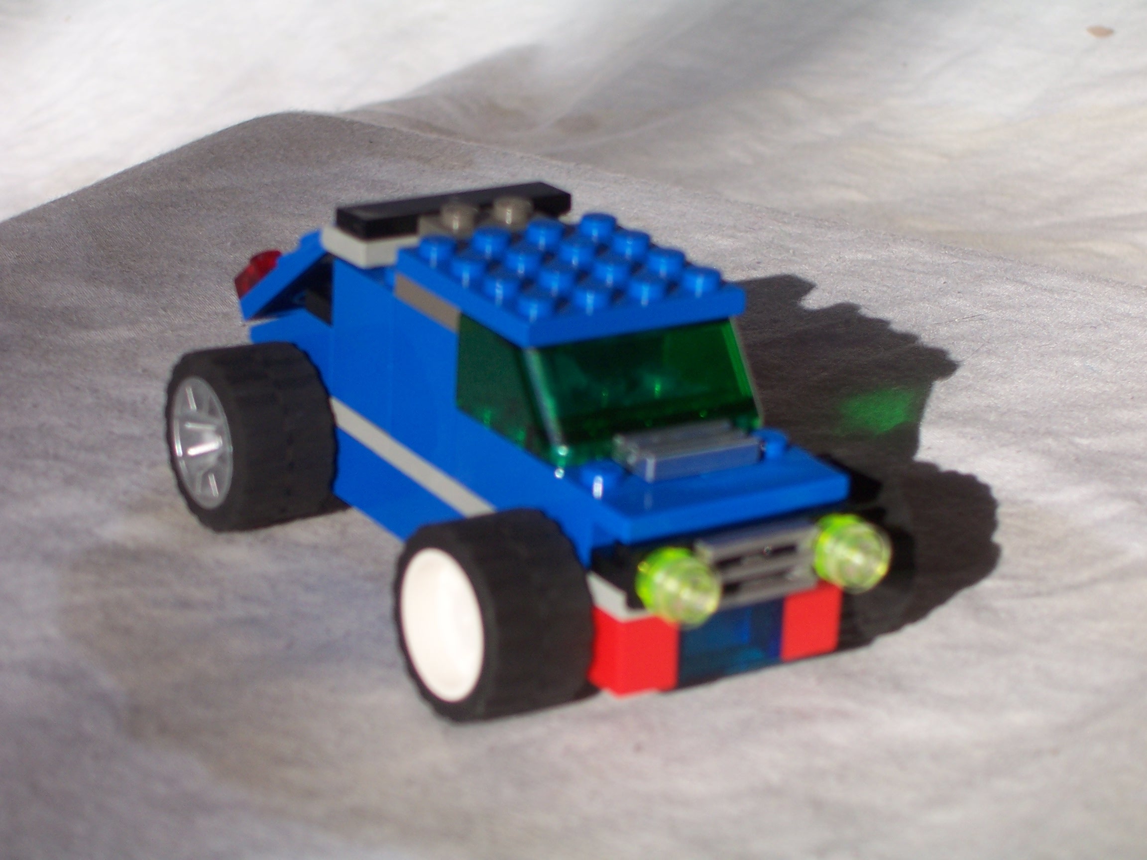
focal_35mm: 102
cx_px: 574
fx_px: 3380
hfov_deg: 19.3
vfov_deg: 14.5
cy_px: 430
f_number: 4
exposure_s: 1/350
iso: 80
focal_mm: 17.5
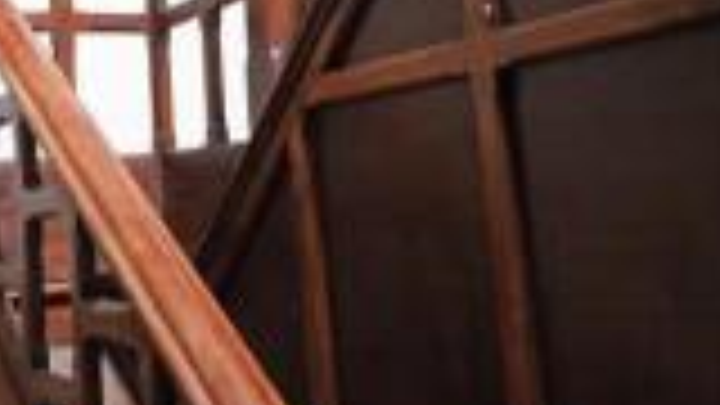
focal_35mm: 56
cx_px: 166
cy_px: 34
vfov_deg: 21.0
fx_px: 1069
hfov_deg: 36.2
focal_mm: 18
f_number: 2.8
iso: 2500
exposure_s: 1/160
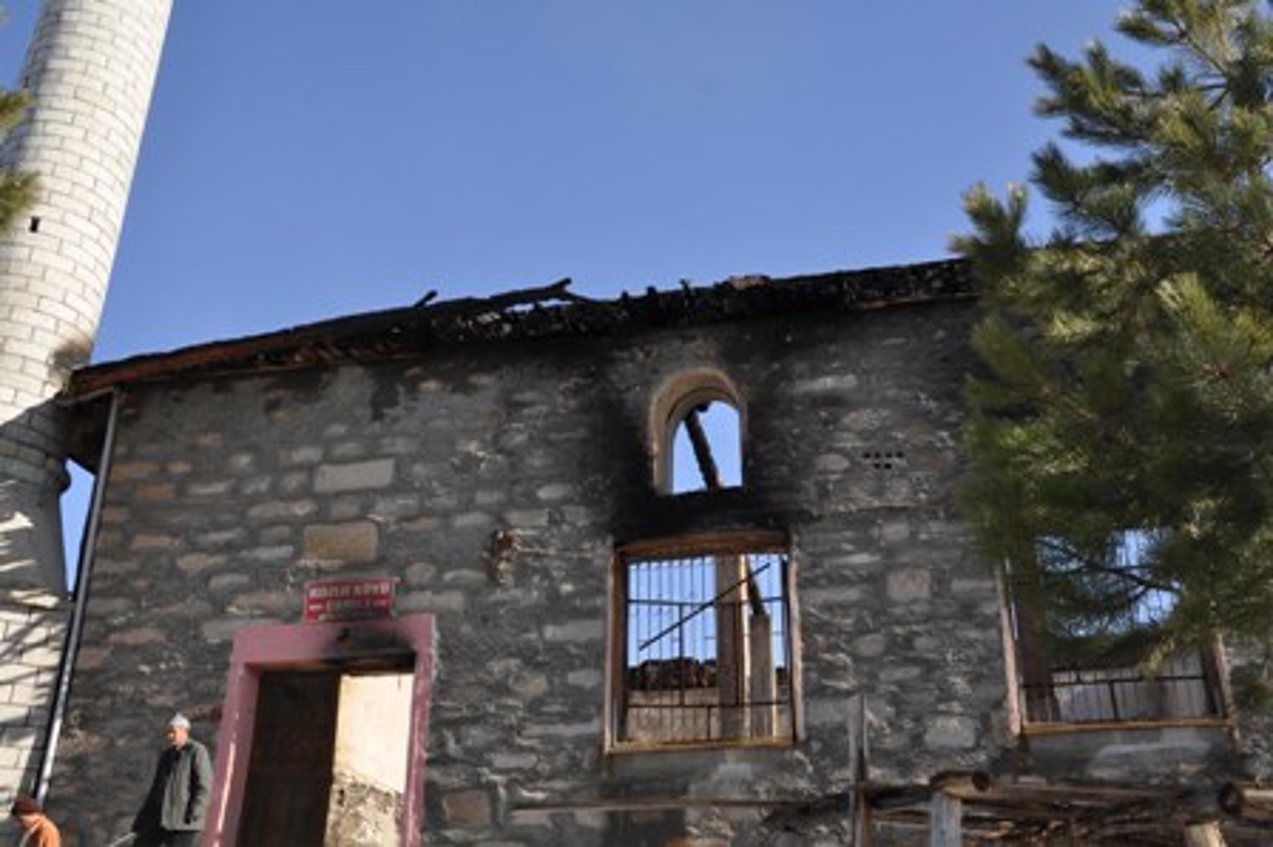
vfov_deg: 39.9
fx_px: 1166
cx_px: 636
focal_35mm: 33
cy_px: 424
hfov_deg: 57.3
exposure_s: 1/250
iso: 200
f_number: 8
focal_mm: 22
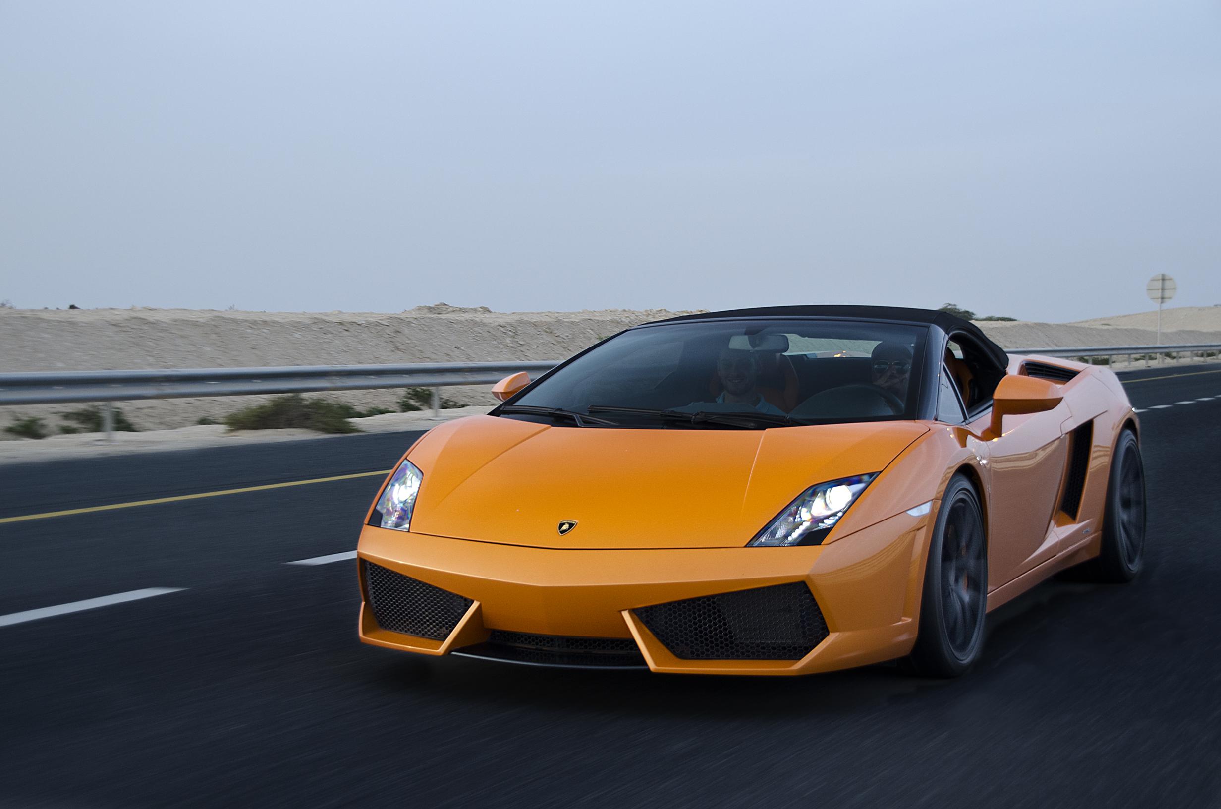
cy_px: 404
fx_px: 1726
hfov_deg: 39.0
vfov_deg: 26.4
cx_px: 610
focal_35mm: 51
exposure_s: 1/160
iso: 640
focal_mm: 34
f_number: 5
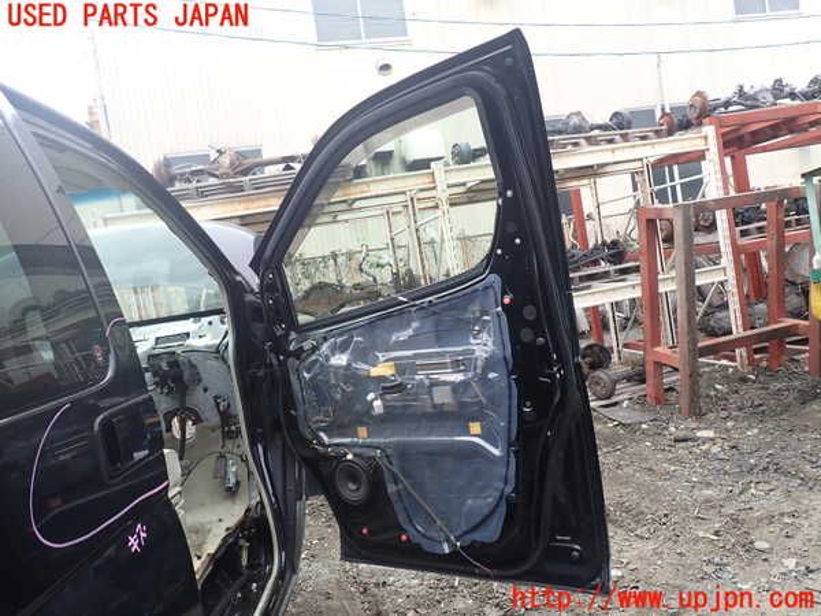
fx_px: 593
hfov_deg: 69.4
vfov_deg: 54.9
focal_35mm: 25
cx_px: 410
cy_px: 308
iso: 100
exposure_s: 1/320
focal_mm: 4.5
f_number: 2.8
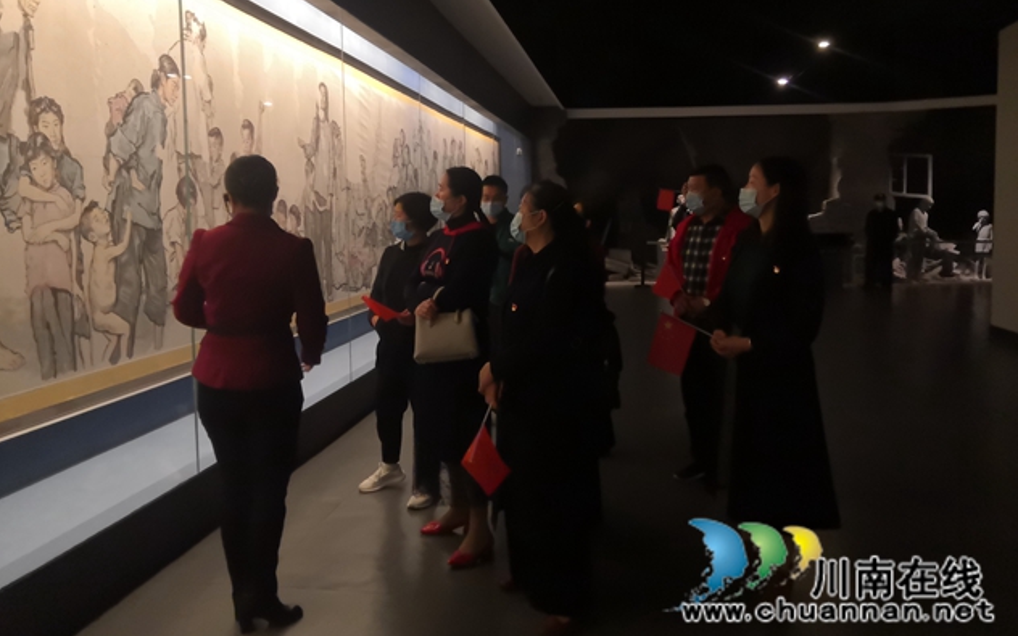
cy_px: 271
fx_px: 805
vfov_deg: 43.0
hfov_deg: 64.6
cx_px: 509
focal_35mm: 29
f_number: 1.8
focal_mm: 3.95
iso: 1000
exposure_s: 1/100
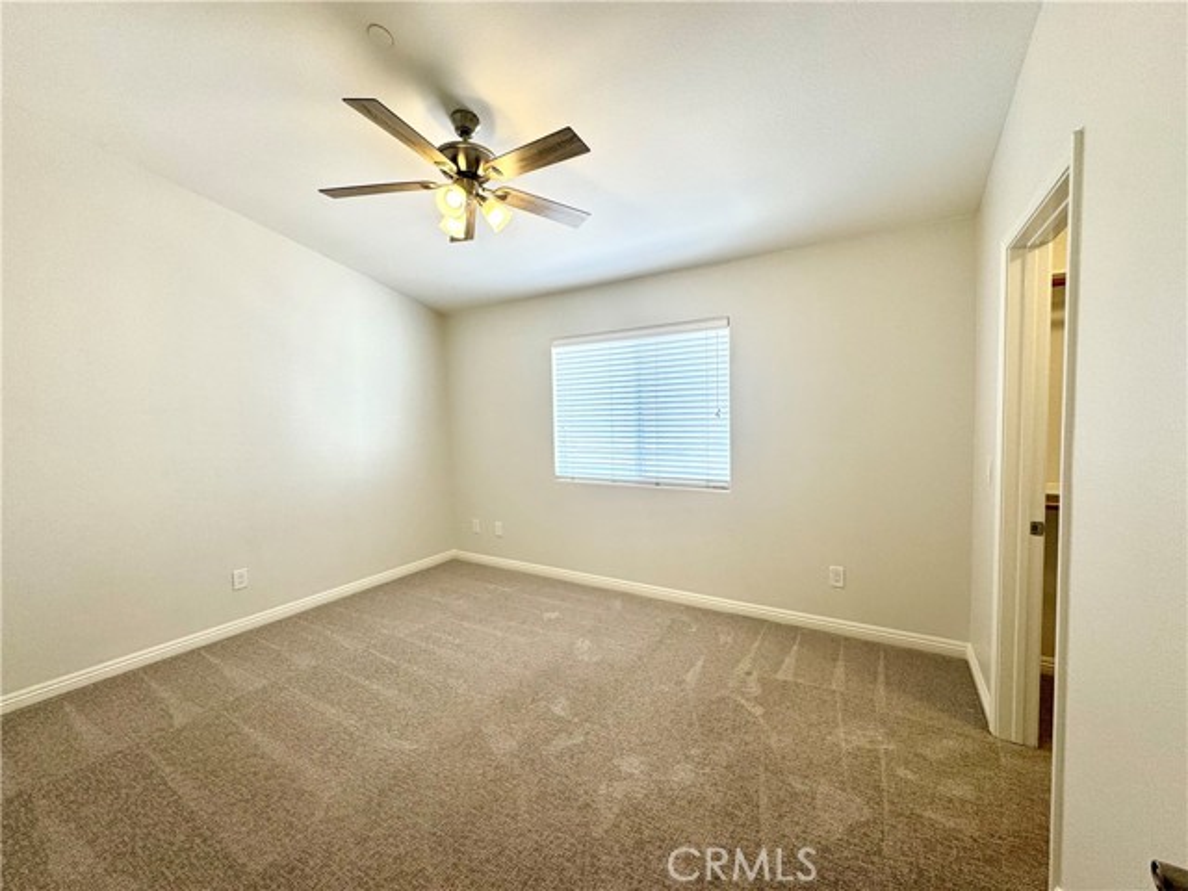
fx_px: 480
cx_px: 594
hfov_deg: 102.1
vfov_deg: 85.7
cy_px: 446
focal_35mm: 14
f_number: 2.2
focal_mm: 2.22
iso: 64
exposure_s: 1/120
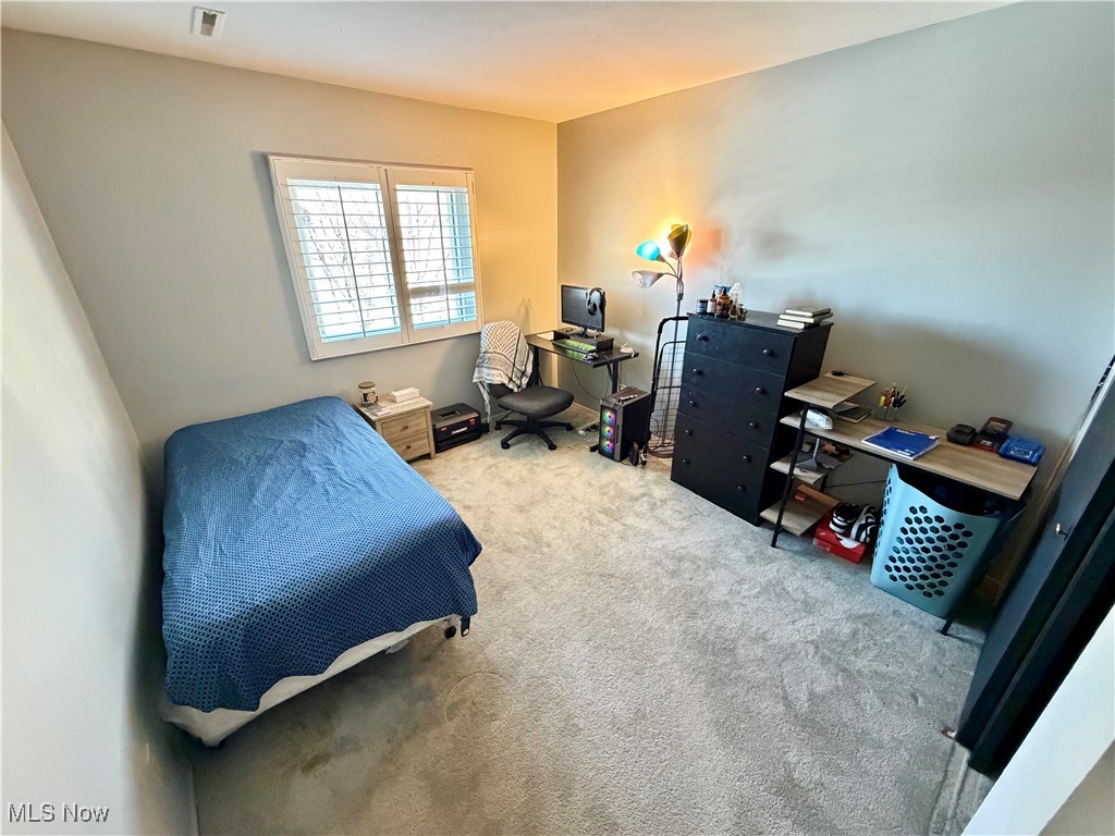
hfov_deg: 102.1
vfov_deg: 85.7
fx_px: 451
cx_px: 558
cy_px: 418
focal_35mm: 14
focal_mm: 2.22
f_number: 2.2
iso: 1000
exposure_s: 1/60
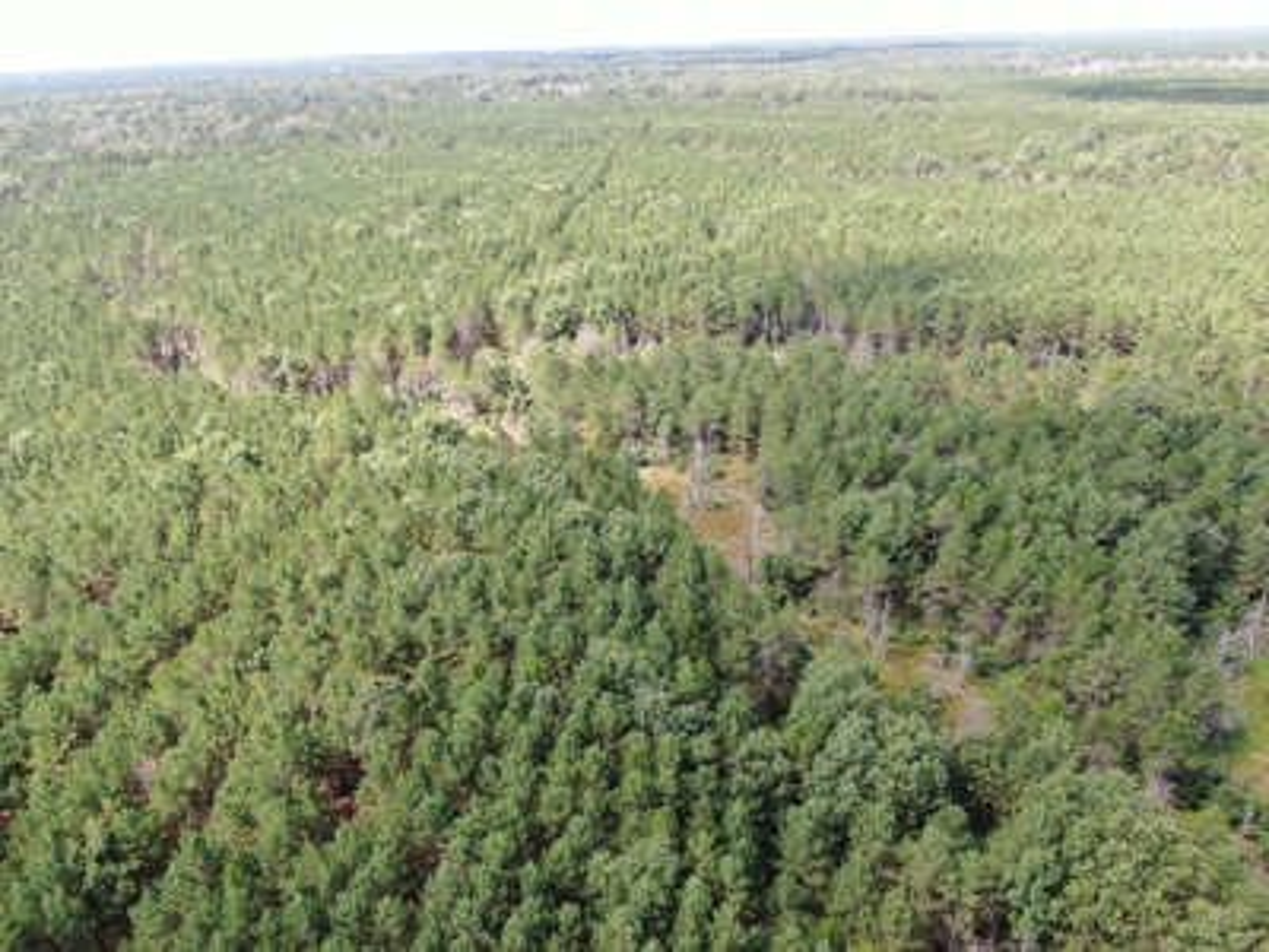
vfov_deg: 56.8
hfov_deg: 71.6
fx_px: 880
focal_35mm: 24
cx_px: 634
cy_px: 476
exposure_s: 1/240
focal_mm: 4.39
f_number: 2.8
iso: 100
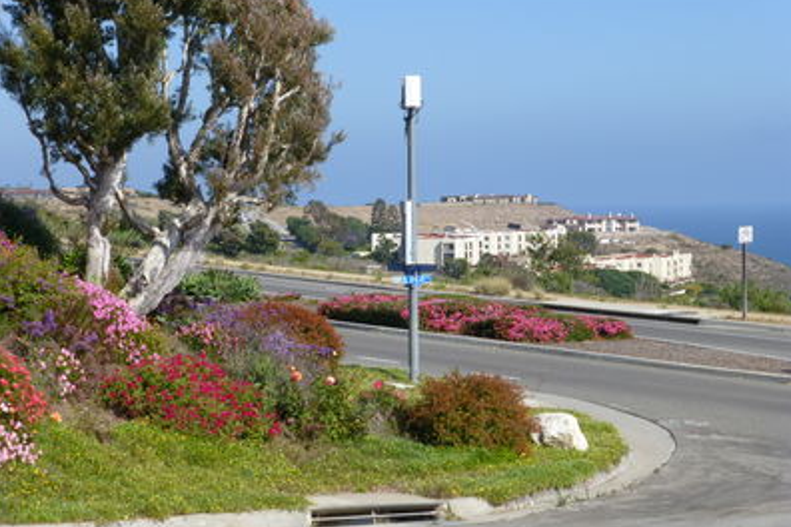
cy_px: 285
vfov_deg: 16.5
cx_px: 397
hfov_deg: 24.5
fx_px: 1824
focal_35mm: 83
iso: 100
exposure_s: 1/640
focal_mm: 14.2
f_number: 5.1
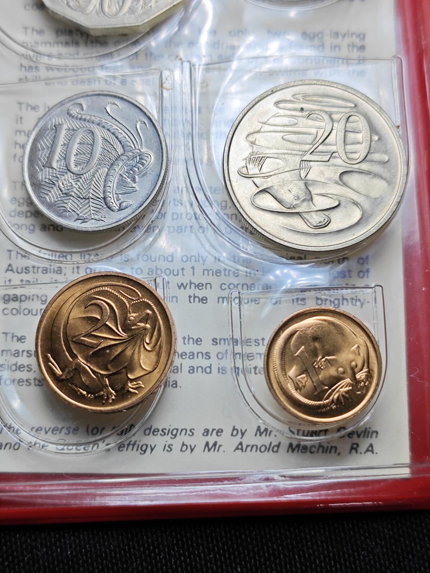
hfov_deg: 29.7
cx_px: 215
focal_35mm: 49
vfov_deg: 38.9
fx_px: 812
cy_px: 286
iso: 50
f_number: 1.6
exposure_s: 1/219
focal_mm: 5.84
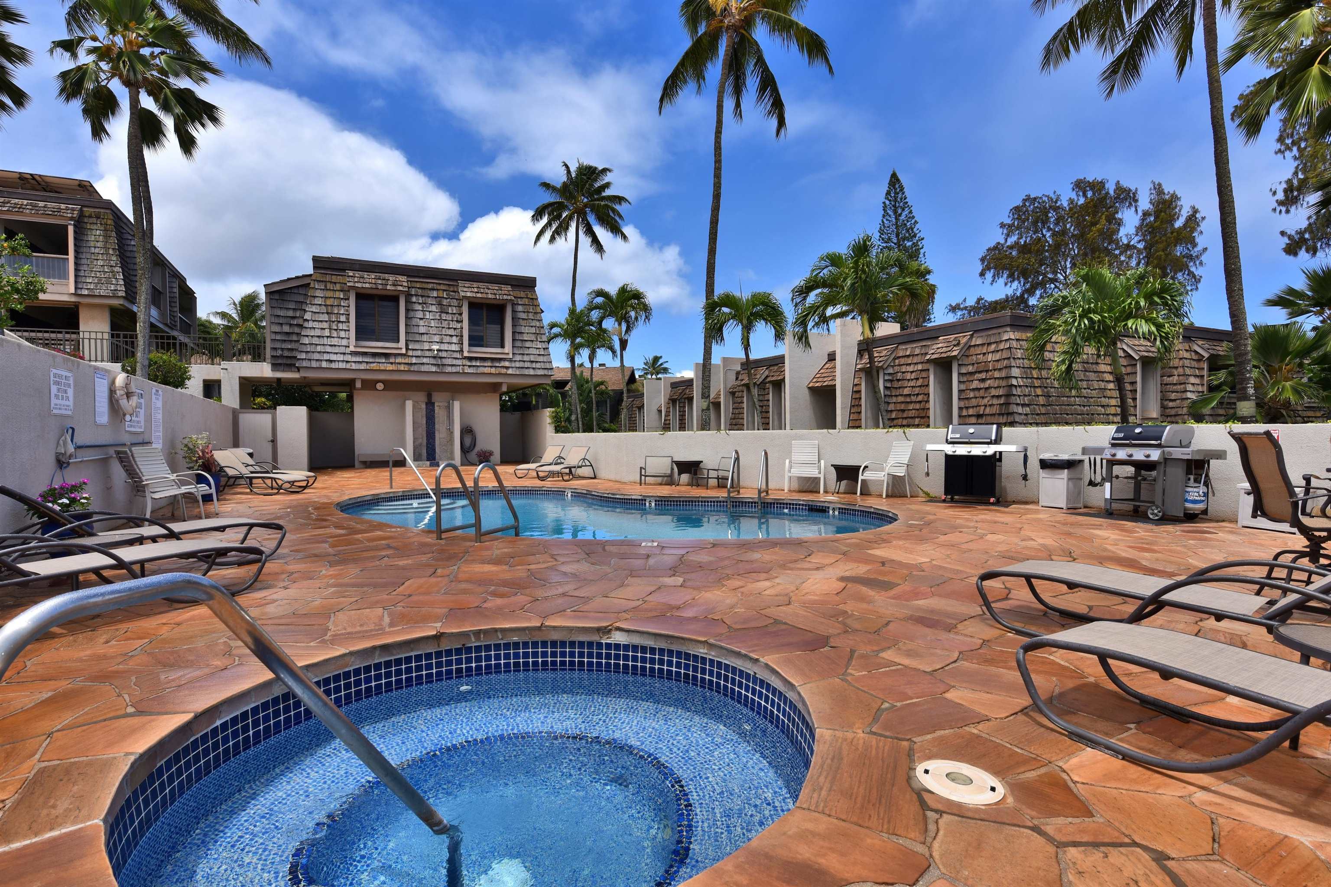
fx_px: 665
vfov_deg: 67.4
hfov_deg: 90.0
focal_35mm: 18
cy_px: 444
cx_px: 666
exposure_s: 1/200
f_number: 11
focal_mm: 18
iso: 80
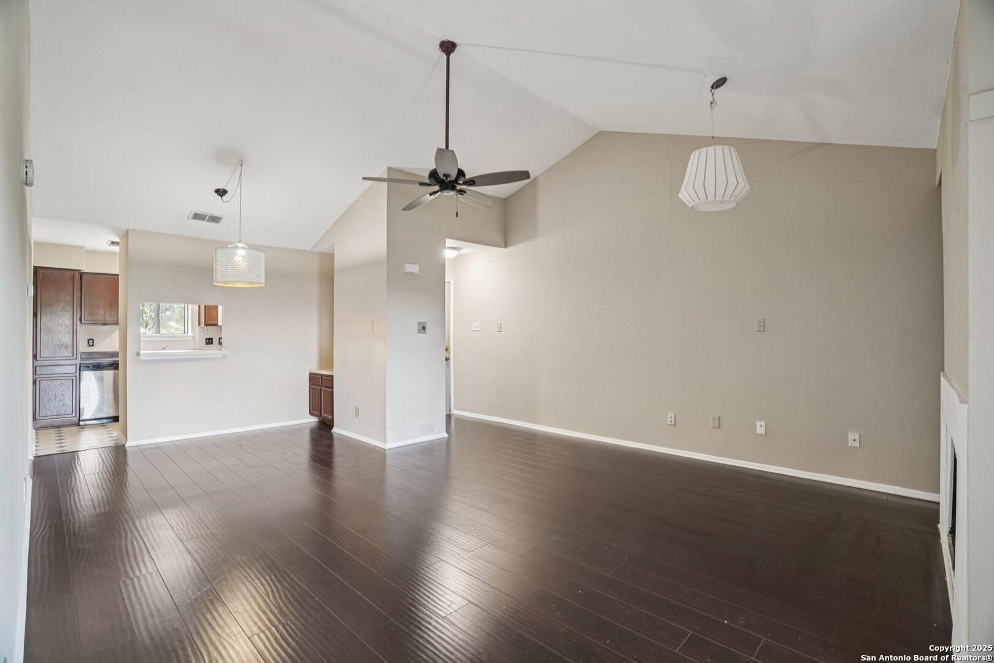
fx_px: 442
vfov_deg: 73.7
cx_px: 497
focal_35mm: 16
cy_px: 332
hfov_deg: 96.7
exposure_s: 1/3
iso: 400
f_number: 8
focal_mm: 16
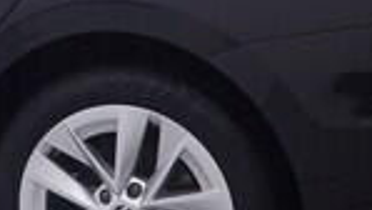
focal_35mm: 162
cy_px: -12
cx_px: -270
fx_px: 1595
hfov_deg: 12.3
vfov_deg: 7.5
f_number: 5
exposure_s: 1/80
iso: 200
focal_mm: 15
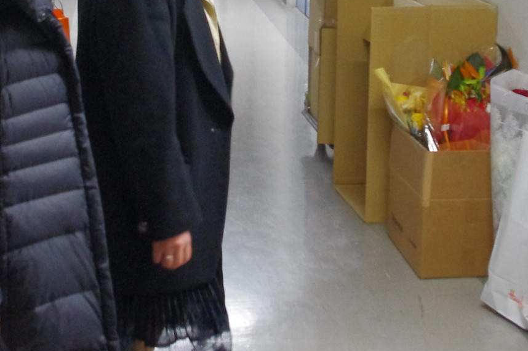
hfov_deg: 25.1
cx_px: 240
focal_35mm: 81
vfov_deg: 16.2
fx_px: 1187
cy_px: -62
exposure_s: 1/40
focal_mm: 18
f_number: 4.5
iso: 2000
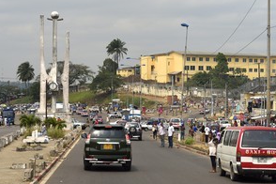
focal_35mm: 100
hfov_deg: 20.4
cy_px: 68
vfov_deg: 13.7
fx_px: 767
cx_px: 134
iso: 200
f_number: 6.3
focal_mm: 70
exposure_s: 1/1000
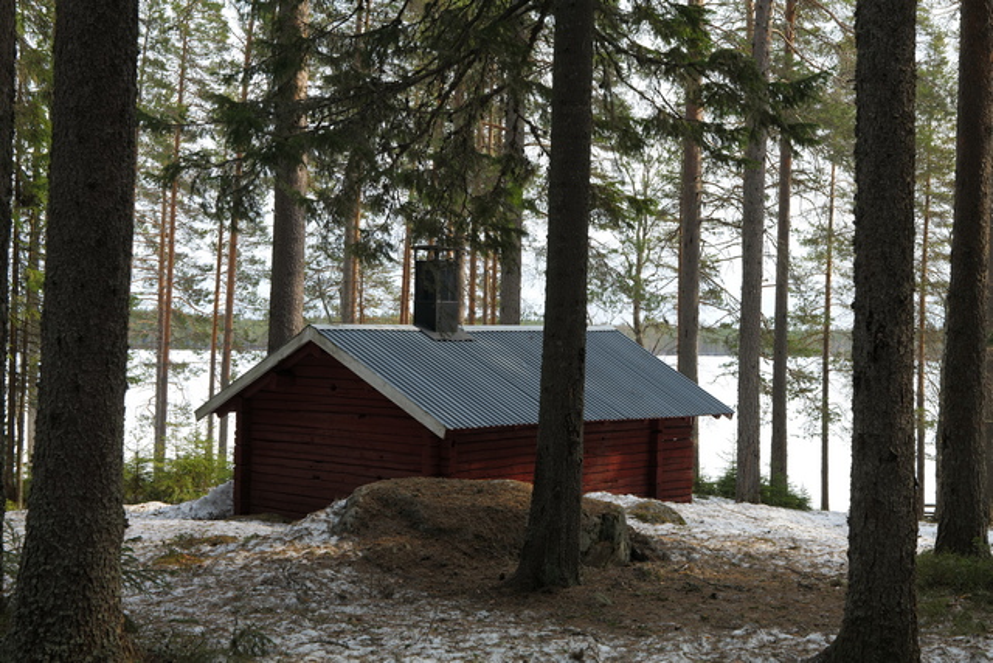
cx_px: 496
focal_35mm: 50
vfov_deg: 27.0
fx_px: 1379
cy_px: 332
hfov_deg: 39.6
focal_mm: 50
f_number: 8
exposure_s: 1/40
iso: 100
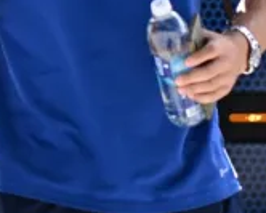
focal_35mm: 451
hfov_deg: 4.2
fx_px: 3553
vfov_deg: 3.4
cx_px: -287
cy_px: -139
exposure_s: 1/1600
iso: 800
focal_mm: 105
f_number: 4.5
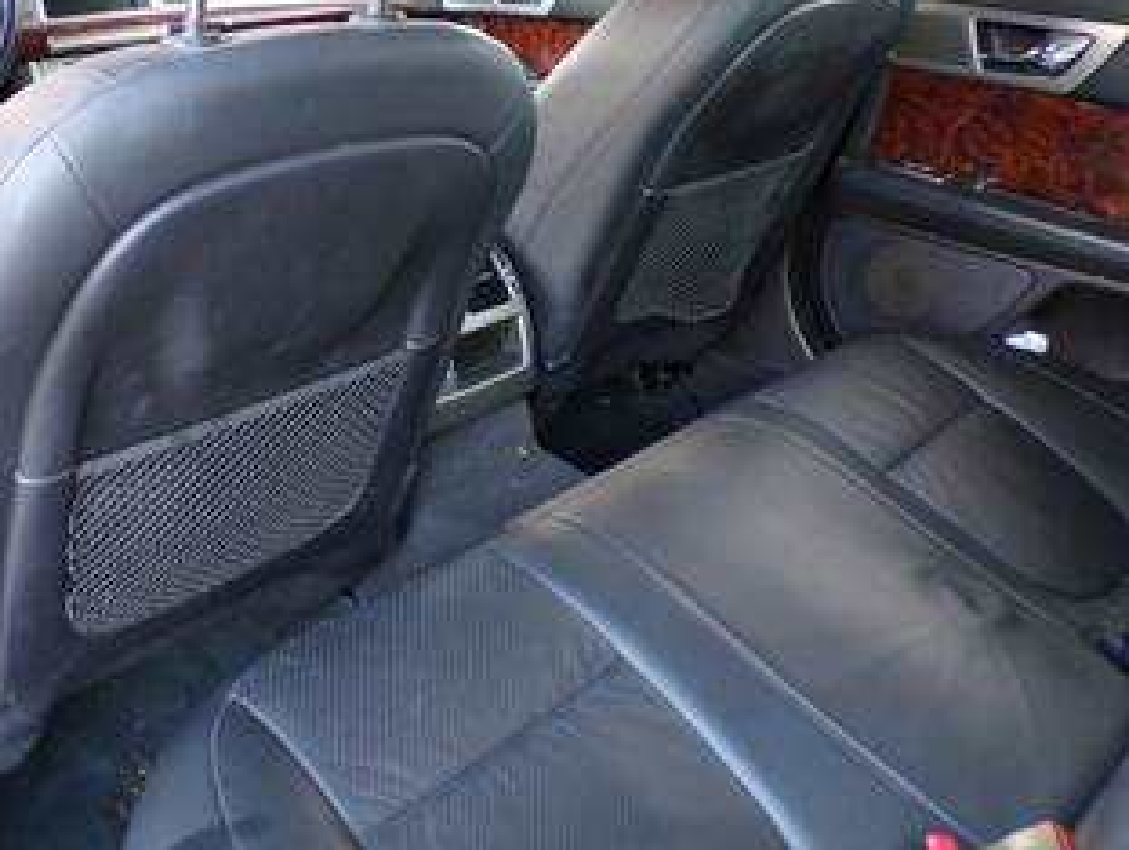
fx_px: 1208
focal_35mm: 37
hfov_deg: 49.7
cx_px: 436
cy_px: 287
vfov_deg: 38.3
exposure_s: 1/20
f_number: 3
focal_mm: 4.3
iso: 200
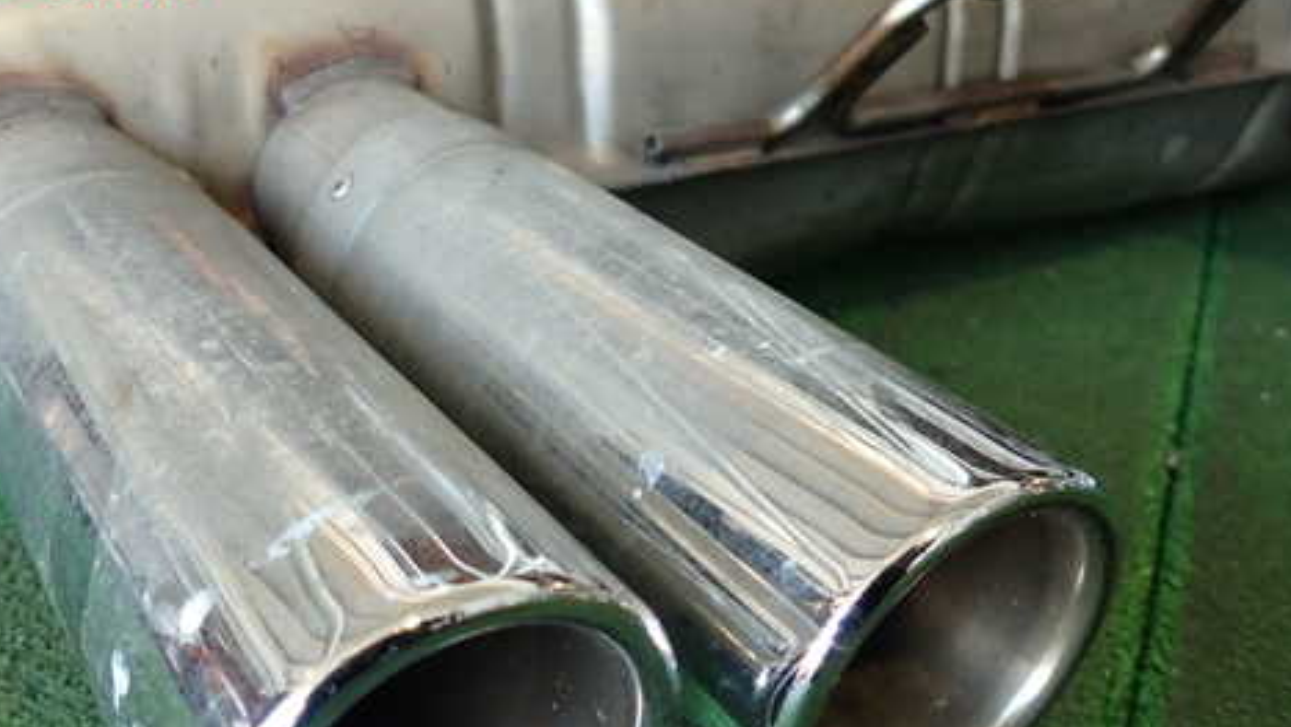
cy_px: 564
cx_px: 520
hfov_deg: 56.2
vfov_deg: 32.9
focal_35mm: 35
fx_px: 1198
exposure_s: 1/60
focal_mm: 4.5
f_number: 2
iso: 200
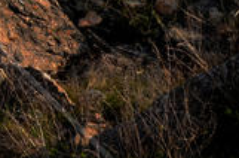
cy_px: -253
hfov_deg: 10.6
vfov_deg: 7.3
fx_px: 1136
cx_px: -301
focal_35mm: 172
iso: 110
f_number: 11
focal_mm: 21
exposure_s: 1/125
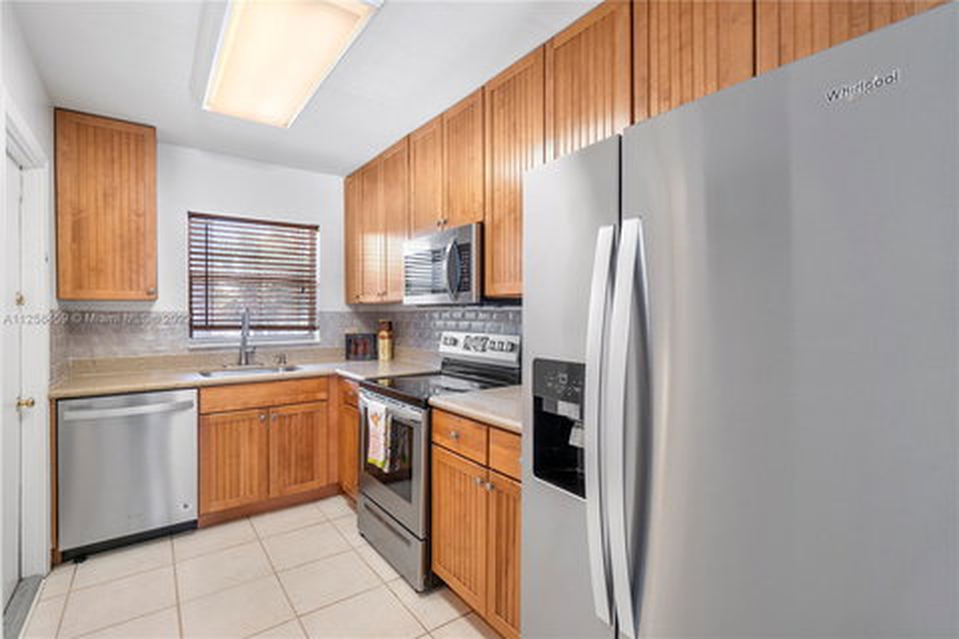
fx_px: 400
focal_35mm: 15
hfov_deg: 100.4
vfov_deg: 77.3
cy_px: 320
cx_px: 480
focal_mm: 10
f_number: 8
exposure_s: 1/10
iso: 250
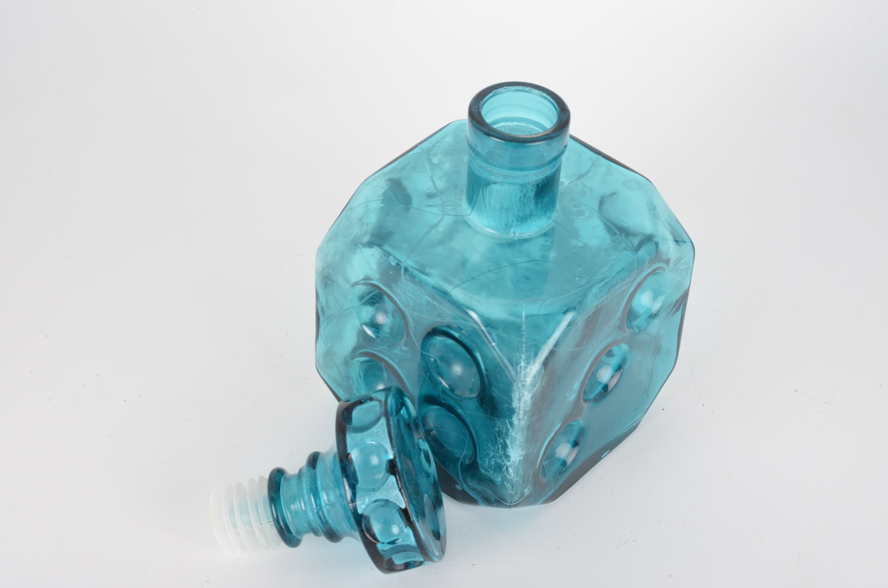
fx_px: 1846
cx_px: 444
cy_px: 294
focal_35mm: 75
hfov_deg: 27.0
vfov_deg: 18.1
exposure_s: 1/125
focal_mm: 50
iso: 100
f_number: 11
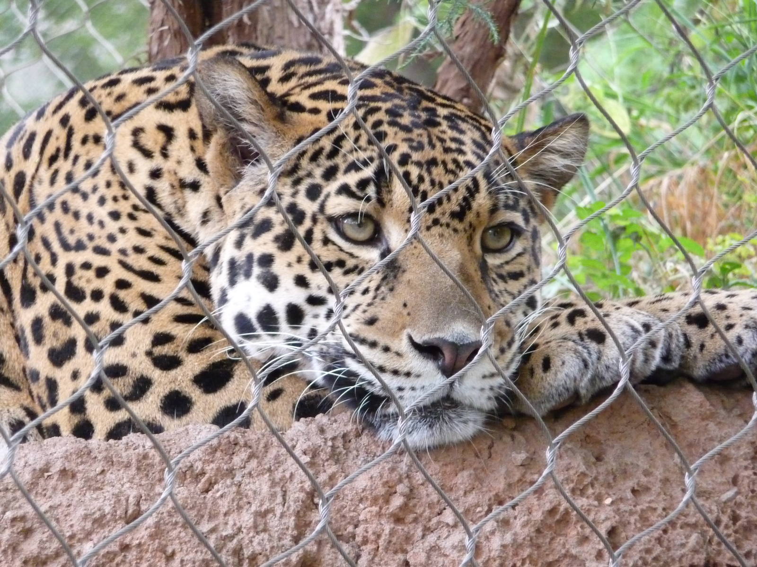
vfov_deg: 5.3
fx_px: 6123
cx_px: 378
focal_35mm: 280
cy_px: 284
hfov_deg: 7.1
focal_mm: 47
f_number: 4.9
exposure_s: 1/125
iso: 800
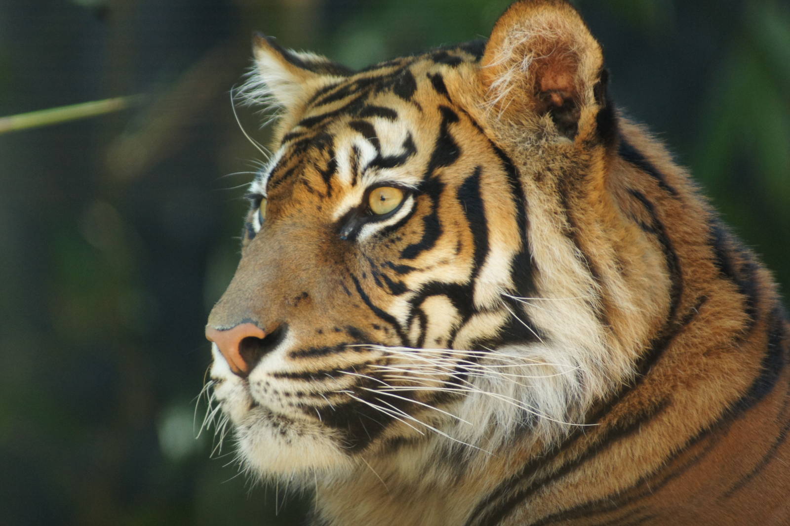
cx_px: 395
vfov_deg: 3.1
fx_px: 9869
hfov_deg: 4.6
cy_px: 263
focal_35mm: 450
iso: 800
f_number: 5.6
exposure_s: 1/160
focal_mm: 300
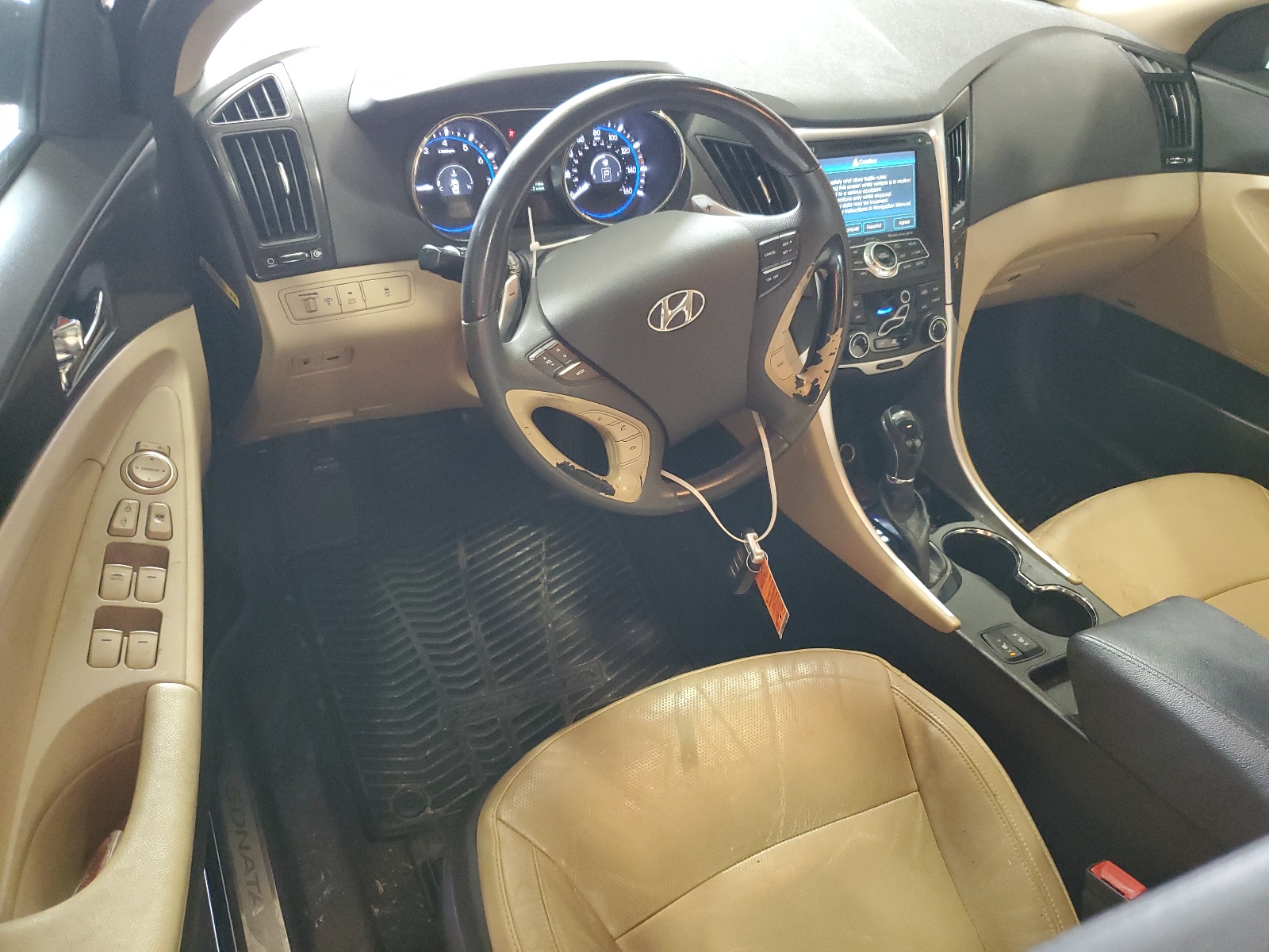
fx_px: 953
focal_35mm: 26
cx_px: 634
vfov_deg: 53.1
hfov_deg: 67.3
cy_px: 476
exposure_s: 1/60.2
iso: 389
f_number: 1.5
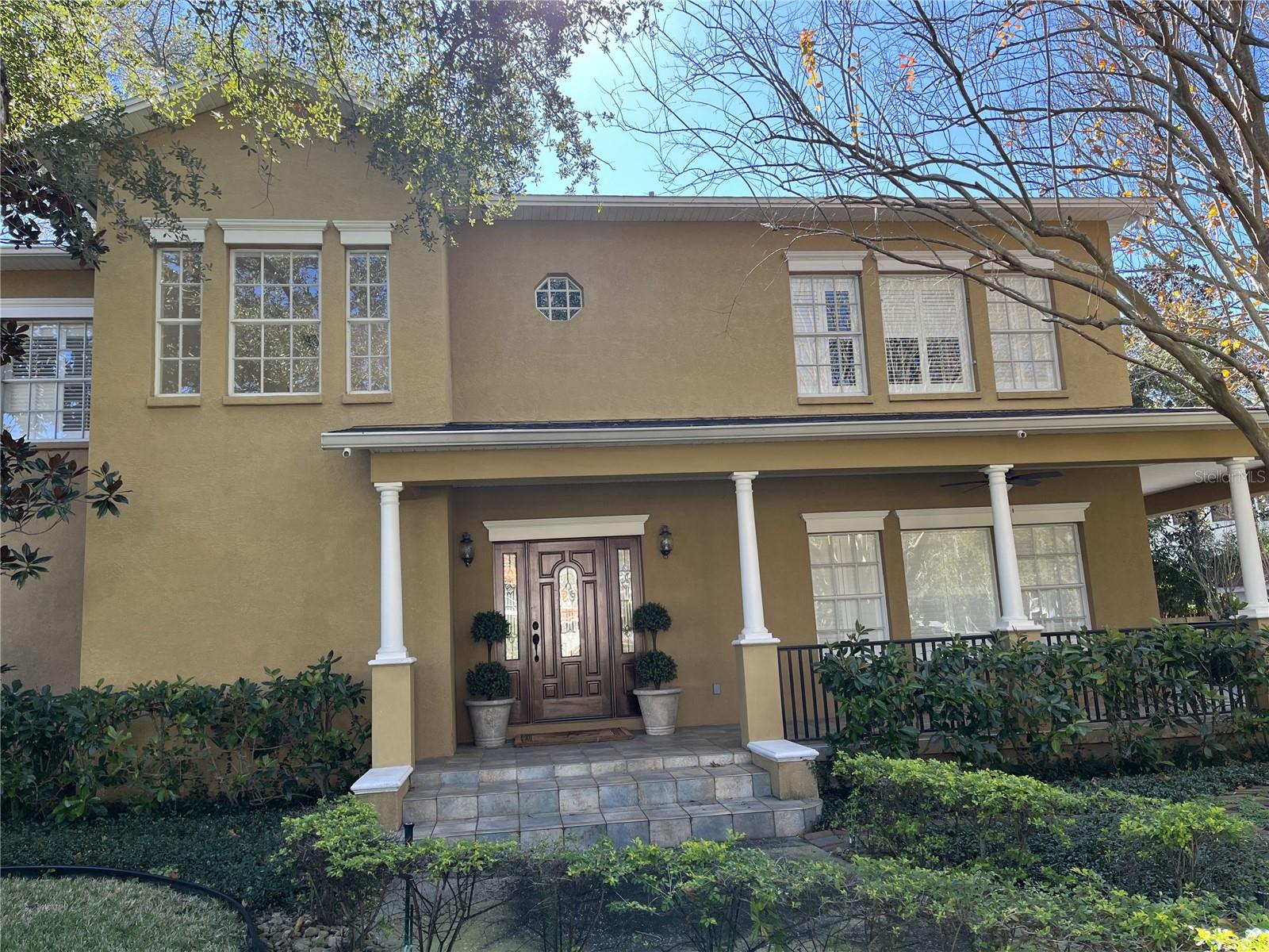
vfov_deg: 53.1
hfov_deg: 67.3
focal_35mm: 26
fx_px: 953
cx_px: 634
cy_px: 476
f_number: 1.6
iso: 50
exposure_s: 1/378
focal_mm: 5.1
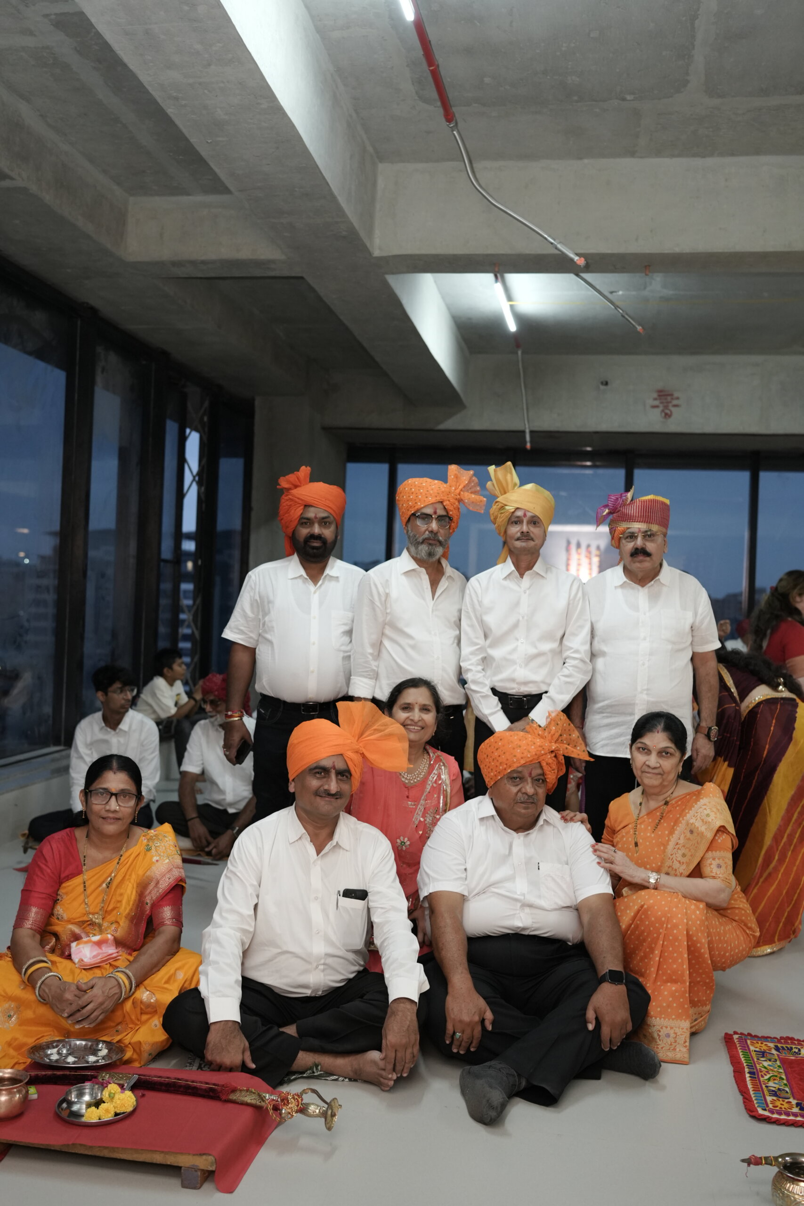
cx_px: 402
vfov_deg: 54.4
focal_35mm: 35
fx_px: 1172
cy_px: 603
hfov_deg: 37.9
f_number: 2.5
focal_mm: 35
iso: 2000
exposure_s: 1/200
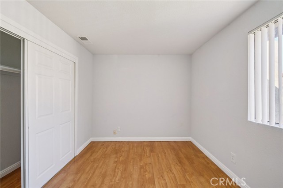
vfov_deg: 85.4
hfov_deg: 108.4
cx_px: 142
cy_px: 94
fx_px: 102
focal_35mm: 13
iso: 400
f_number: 9
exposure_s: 1/8
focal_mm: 13
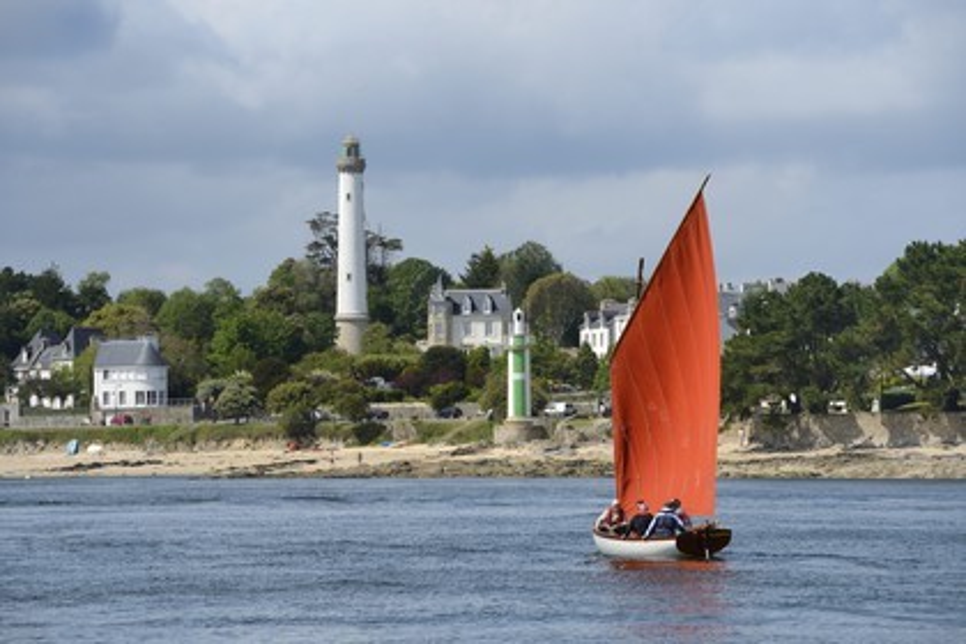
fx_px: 5366
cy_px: 322
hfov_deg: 10.3
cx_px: 483
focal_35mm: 200
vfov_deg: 6.9
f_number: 10
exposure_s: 1/400
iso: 200
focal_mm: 200
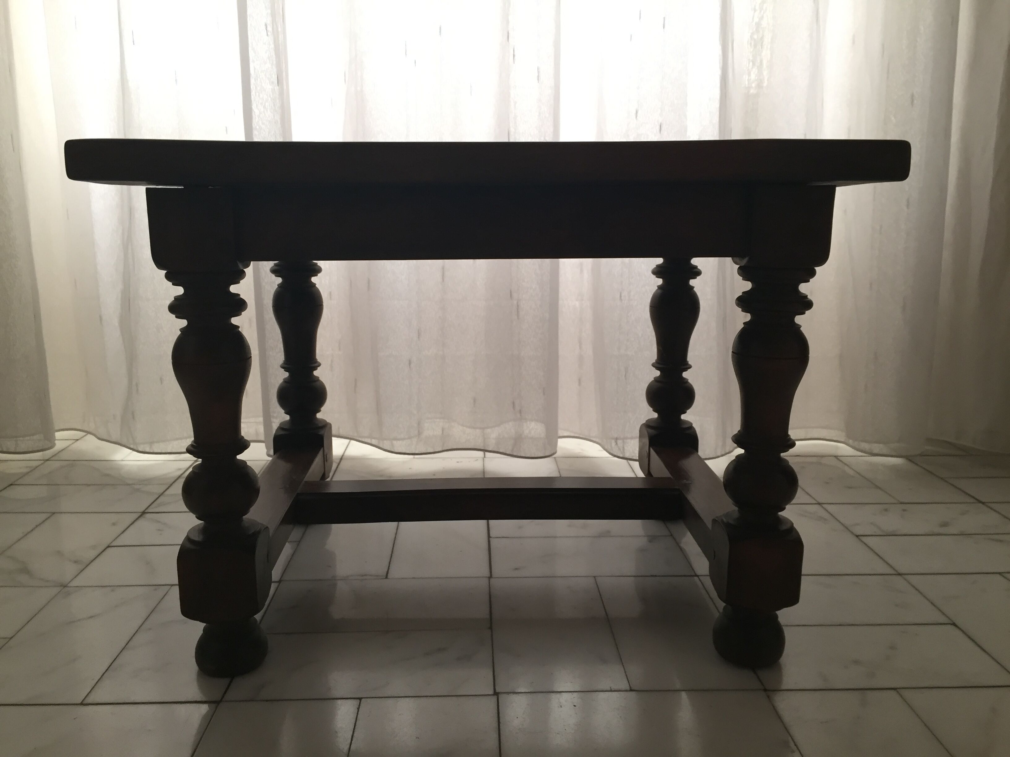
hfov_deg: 61.7
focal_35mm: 29
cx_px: 505
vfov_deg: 48.2
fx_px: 846
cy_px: 378
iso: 80
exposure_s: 1/33
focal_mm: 4.15
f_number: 2.2
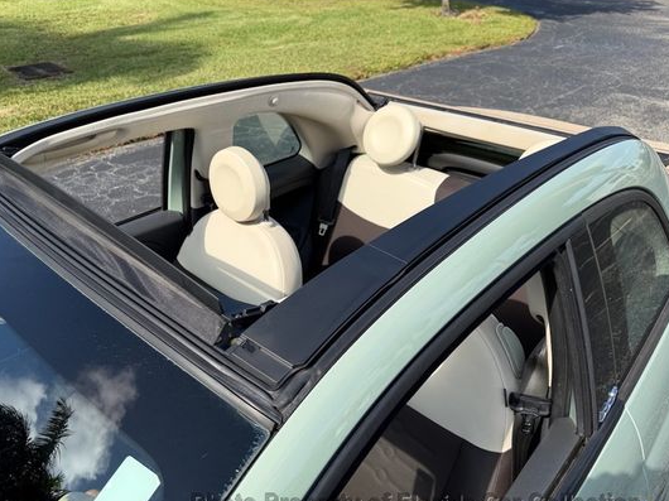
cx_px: 279
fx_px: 560
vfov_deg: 48.1
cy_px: 227
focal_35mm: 29
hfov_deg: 61.3
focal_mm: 6.76
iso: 80
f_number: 1.78
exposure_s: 1/2611
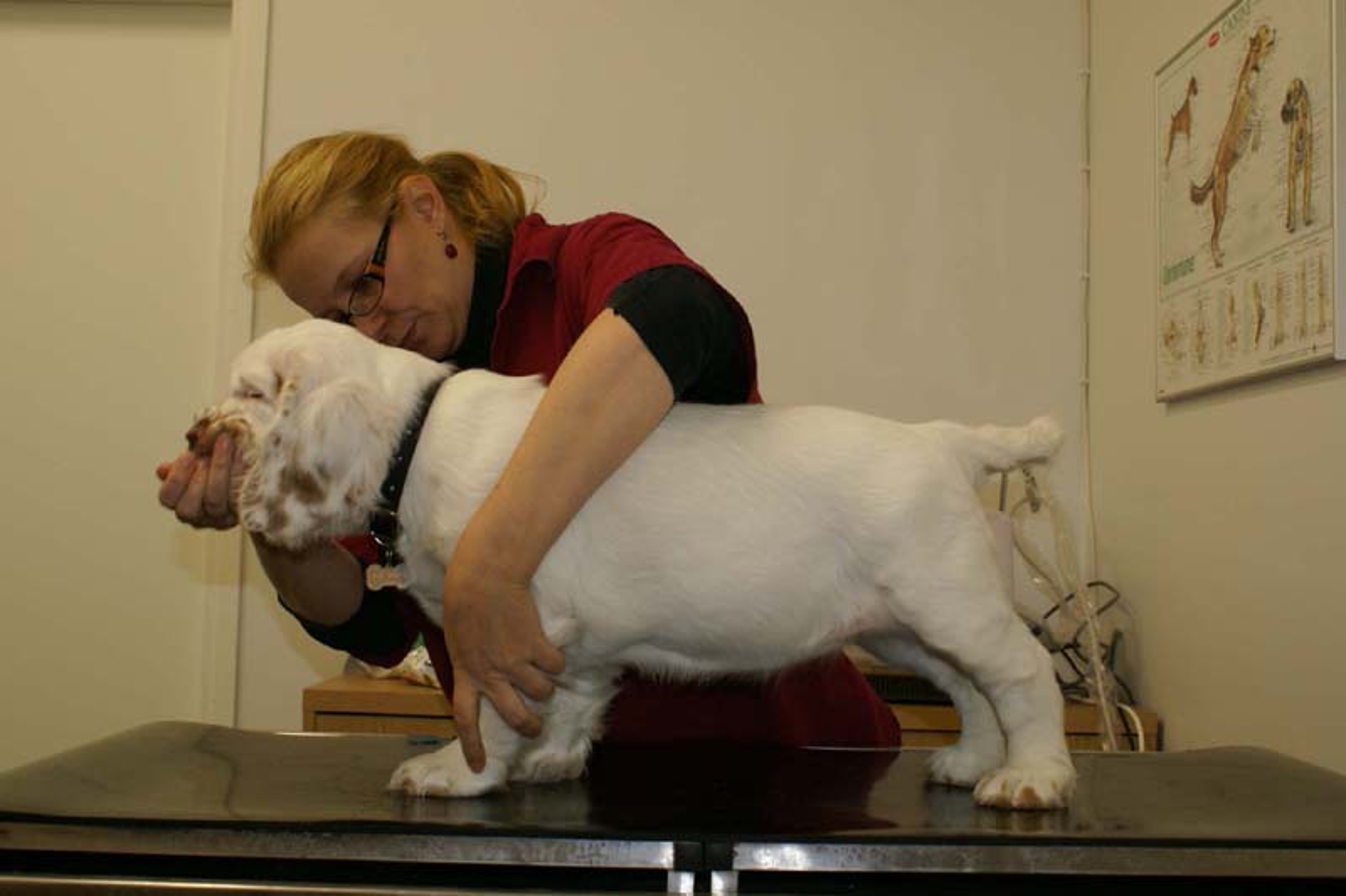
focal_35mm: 42
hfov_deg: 46.4
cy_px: 448
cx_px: 673
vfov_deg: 31.9
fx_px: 1570
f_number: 5.6
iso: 400
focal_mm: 28
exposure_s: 1/60
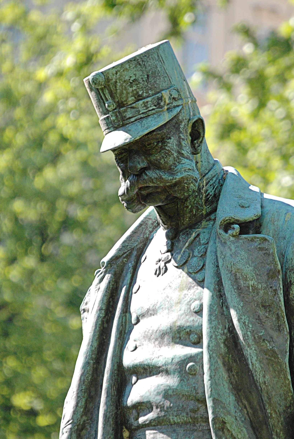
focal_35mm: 473
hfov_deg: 2.9
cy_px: 245
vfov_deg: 4.4
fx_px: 5778
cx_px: 184
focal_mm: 200
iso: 400
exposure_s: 1/350
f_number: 5.6
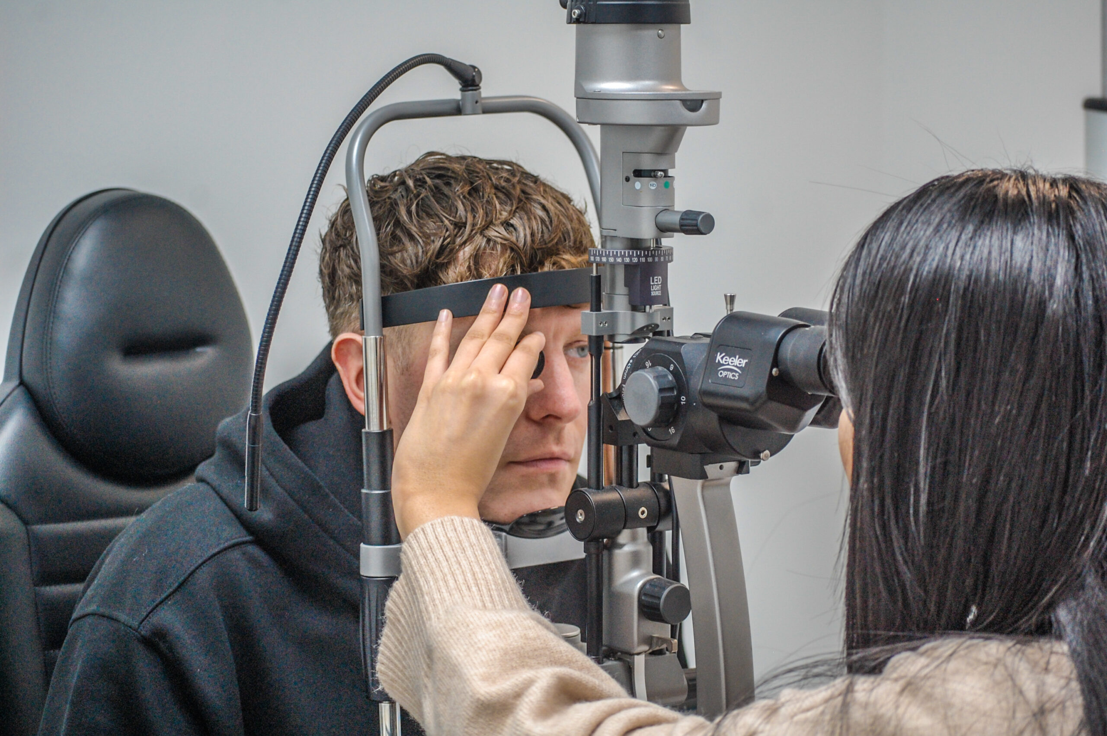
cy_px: 368
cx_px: 554
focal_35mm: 82
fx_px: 2535
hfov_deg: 24.6
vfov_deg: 16.5
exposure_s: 1/100
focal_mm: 55
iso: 800
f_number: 4
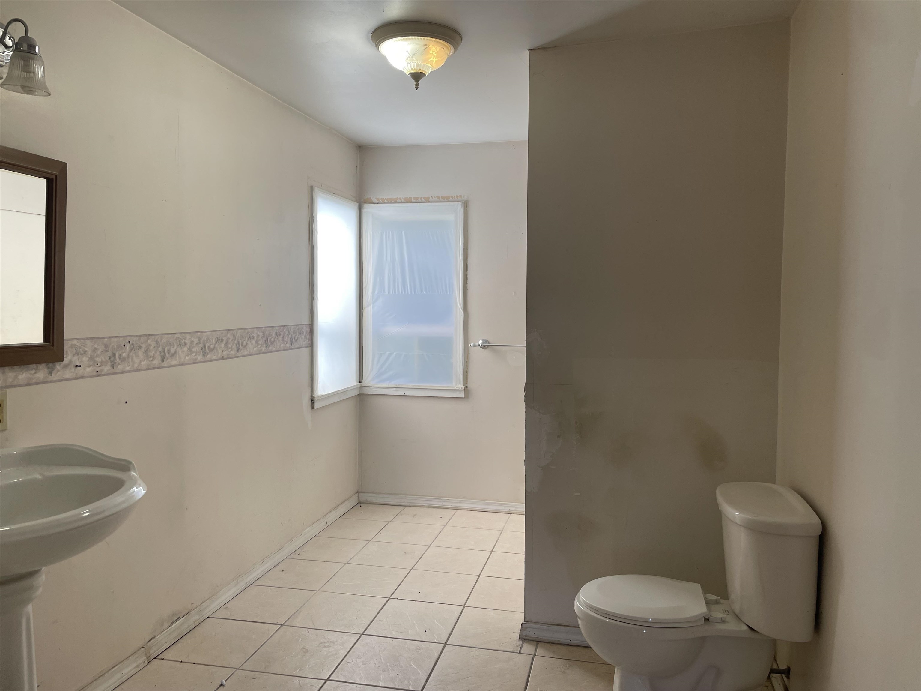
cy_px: 346
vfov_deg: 53.1
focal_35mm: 26
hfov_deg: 67.3
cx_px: 460
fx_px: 692
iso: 40
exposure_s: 1/121
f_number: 1.6
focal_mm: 4.2
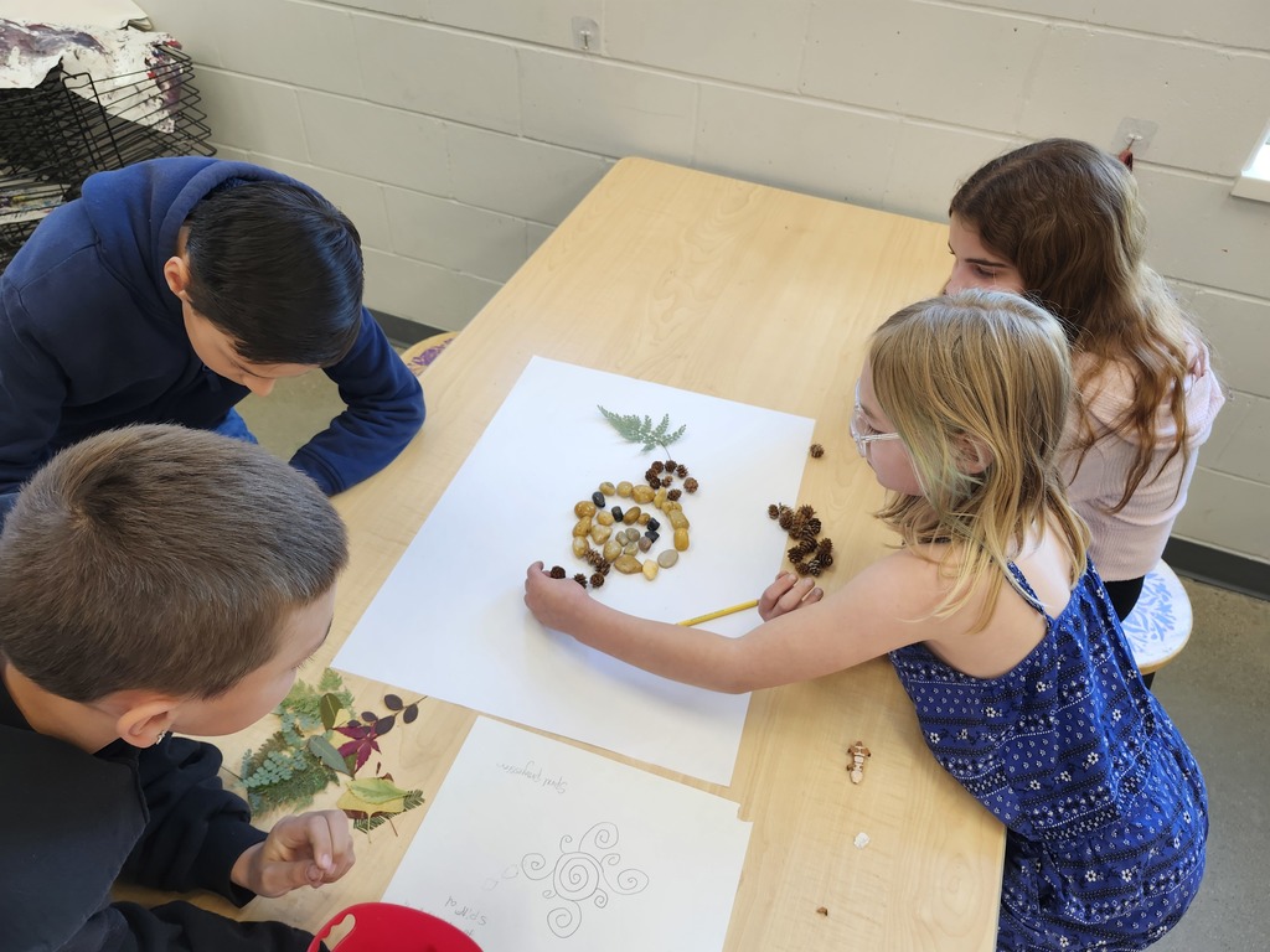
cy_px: 476
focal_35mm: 23
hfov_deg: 73.9
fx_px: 844
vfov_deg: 58.9
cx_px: 635
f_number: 1.8
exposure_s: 1/120
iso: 125
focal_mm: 5.54
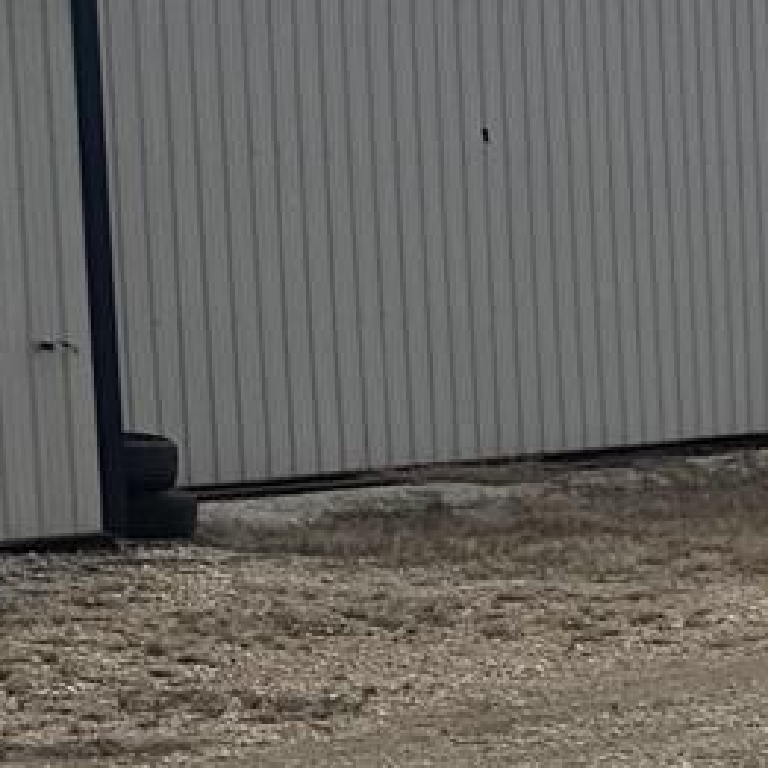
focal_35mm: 187
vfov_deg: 9.2
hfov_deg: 9.0
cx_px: 1321
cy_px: 965
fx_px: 4694
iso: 80
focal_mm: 6.76
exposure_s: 1/3802
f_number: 1.78
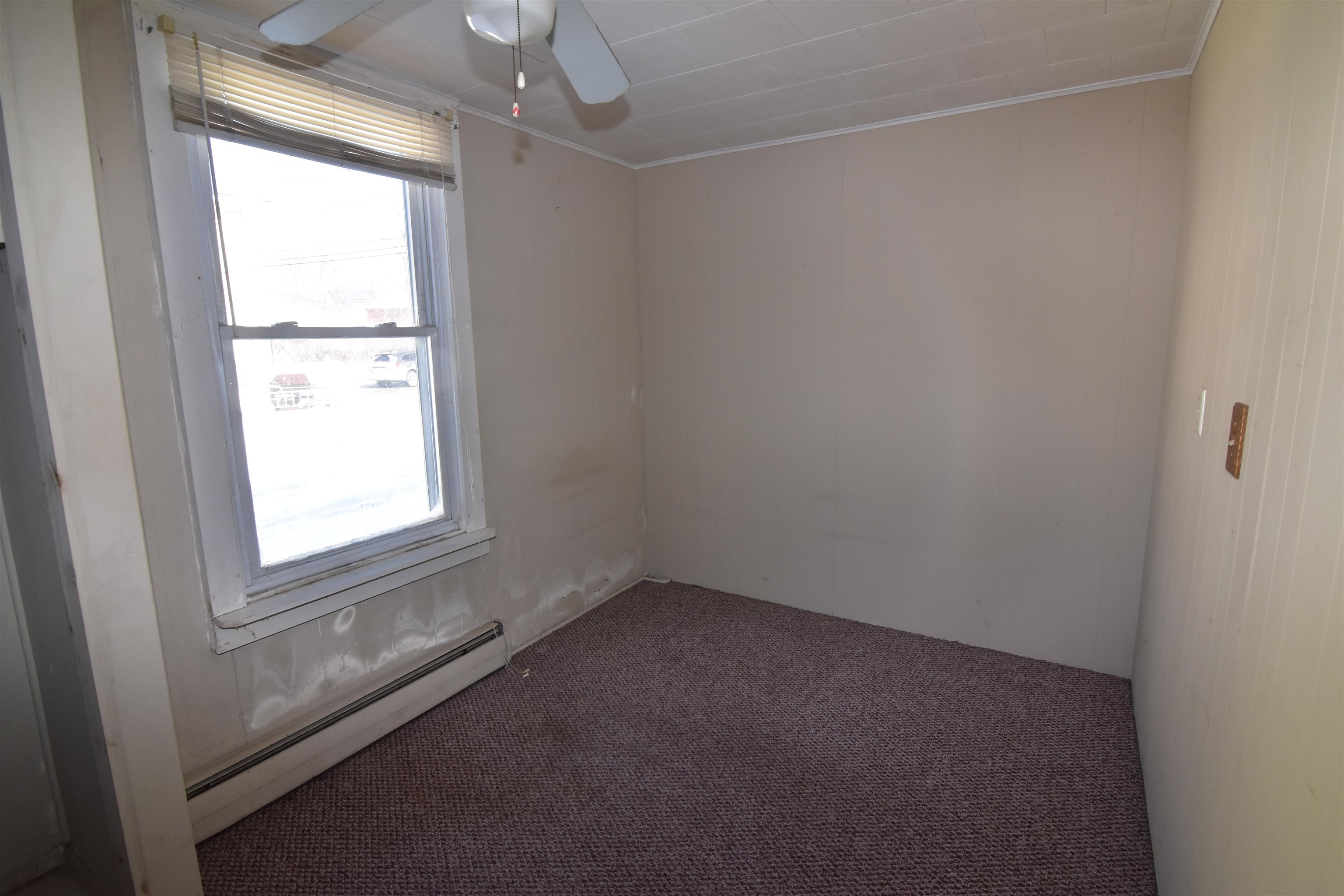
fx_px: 616
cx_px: 672
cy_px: 448
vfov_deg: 72.1
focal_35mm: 16
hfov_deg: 95.0
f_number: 9
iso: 800
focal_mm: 11
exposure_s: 1/125
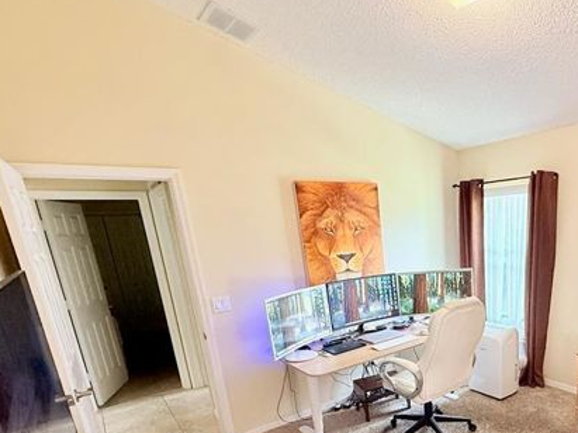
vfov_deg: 53.9
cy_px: 330
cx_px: 437
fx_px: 401
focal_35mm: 24
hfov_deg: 66.9
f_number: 2.2
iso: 320
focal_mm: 2.22
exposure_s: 1/69
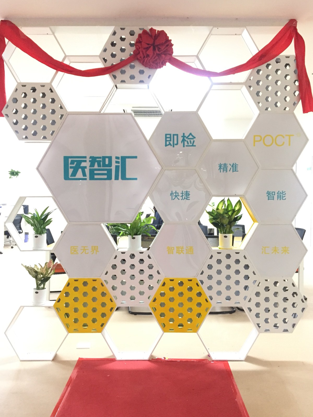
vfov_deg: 61.7
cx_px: 156
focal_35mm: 29
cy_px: 208
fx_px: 350
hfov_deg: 48.2
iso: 250
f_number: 2.2
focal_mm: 4.15
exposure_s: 1/20
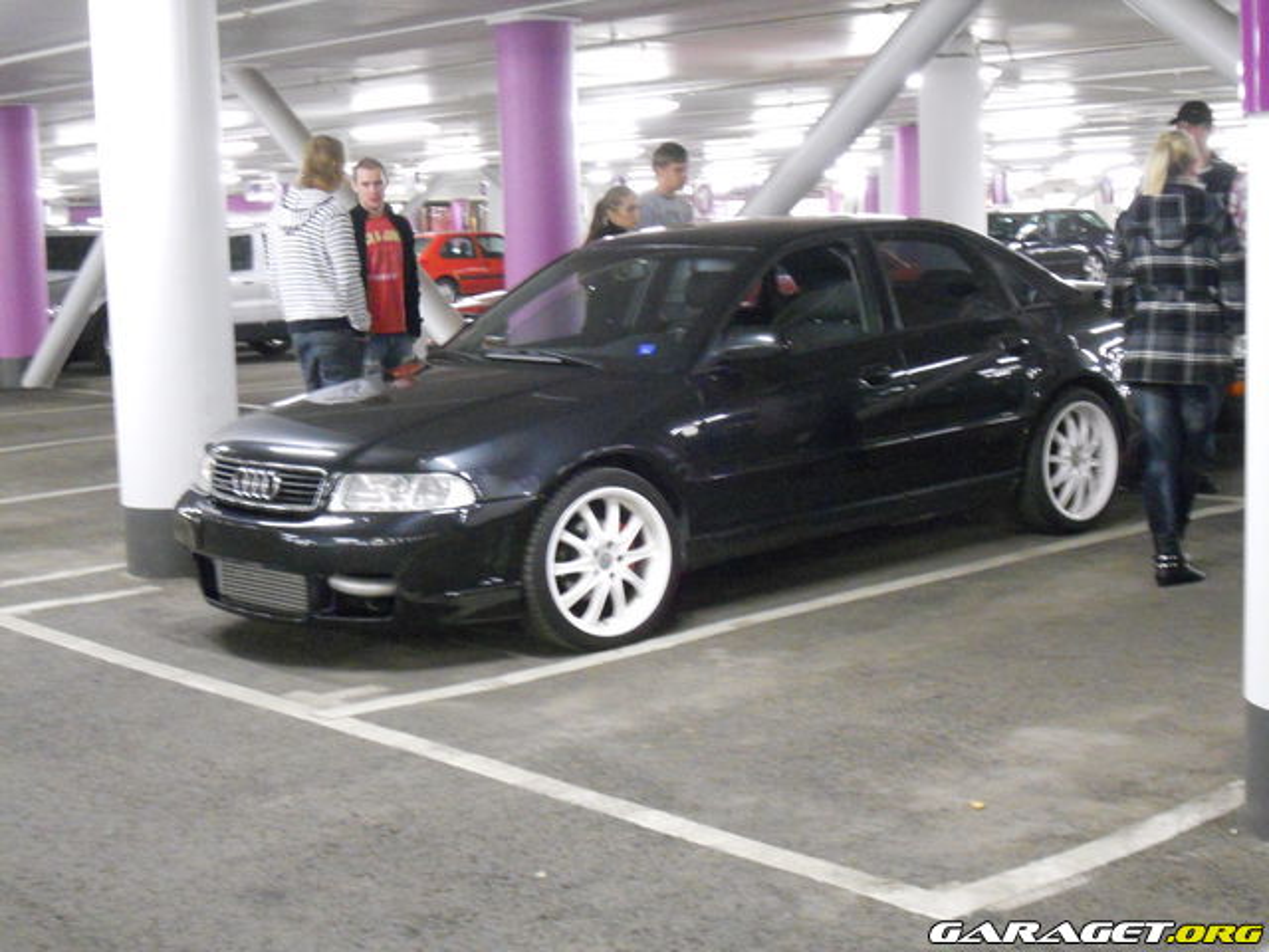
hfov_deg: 35.5
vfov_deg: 27.0
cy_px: 476
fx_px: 1980
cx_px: 634
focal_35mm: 54
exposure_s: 1/13
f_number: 4.8
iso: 800
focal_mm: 9.8
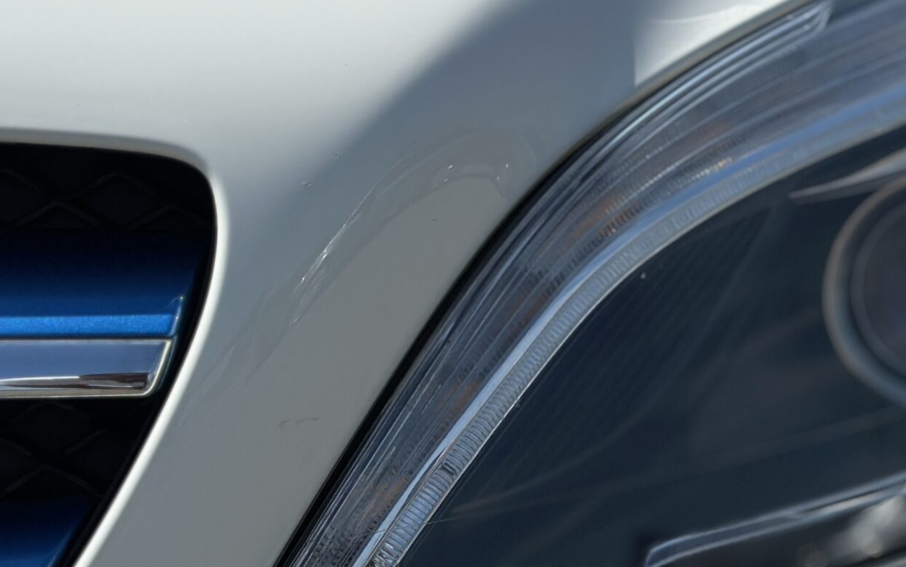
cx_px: 616
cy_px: 496
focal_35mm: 104
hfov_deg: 19.9
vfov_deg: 12.5
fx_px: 2568
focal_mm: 6.86
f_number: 1.78
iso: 100
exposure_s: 1/12048
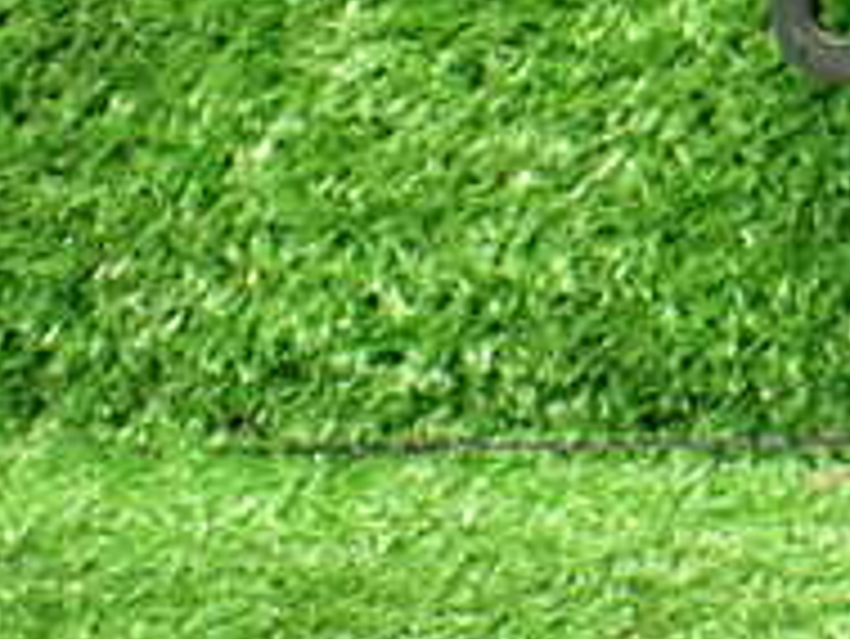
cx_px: 1340
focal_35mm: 95
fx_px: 2334
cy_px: -40
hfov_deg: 18.0
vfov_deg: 15.2
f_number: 2.3
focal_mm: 5.4
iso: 800
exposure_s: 1/60
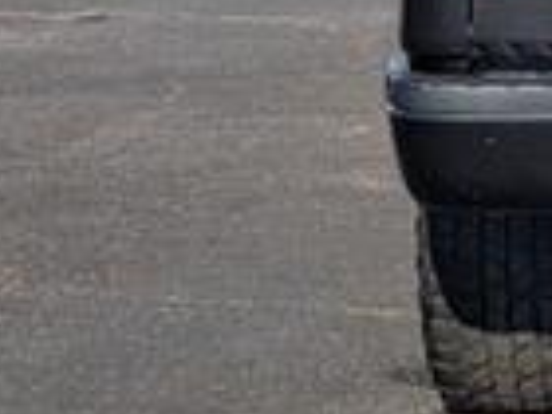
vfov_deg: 8.3
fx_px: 2807
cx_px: 962
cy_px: -126
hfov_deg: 10.6
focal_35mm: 176
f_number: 1.68
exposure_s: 1/2500
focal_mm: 6.9
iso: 22
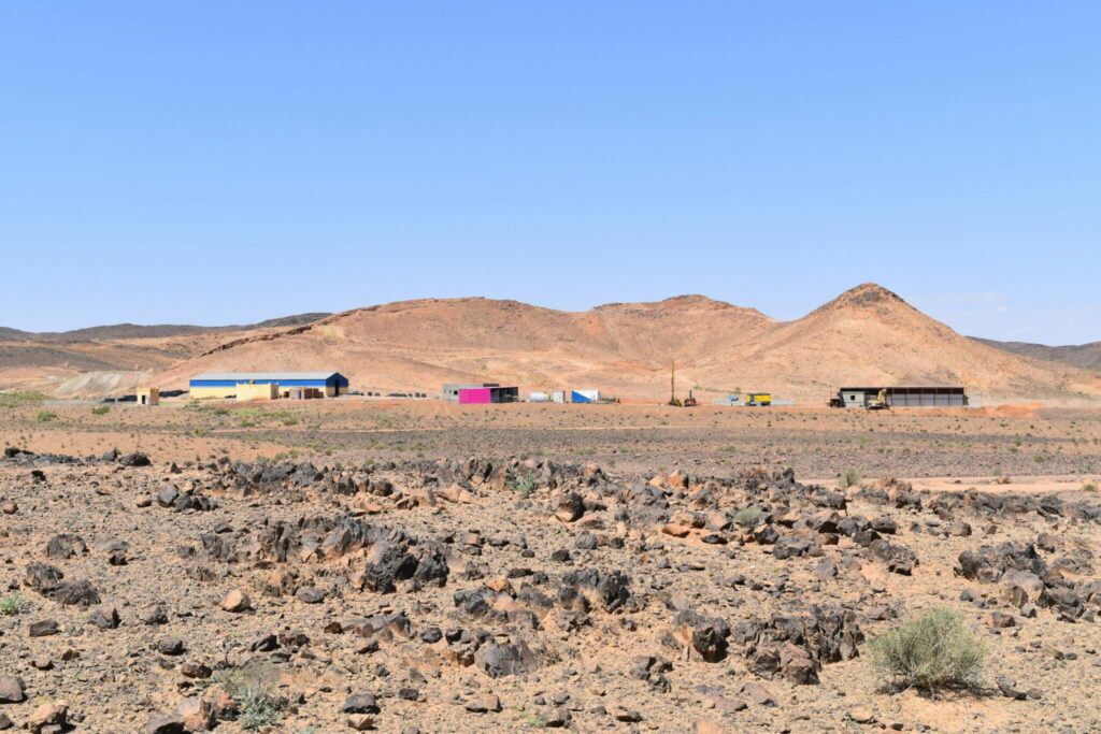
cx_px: 550
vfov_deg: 28.1
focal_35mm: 48
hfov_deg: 41.1
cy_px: 367
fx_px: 1468
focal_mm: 32
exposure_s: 1/500
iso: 200
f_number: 11
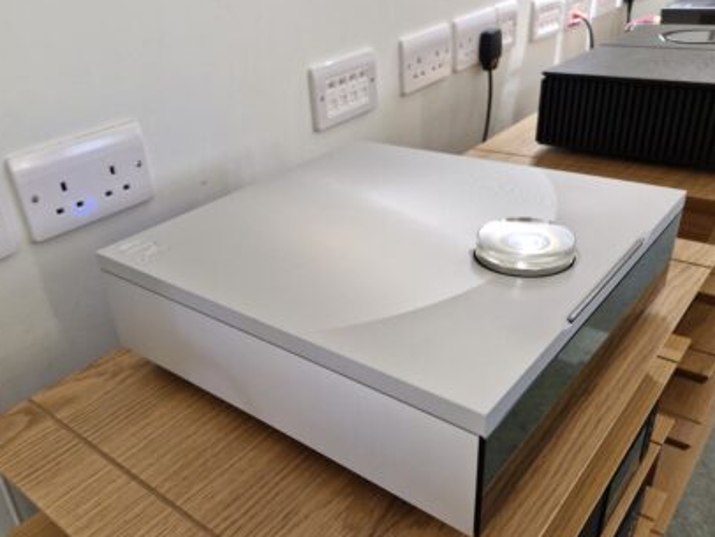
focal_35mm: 29
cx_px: 326
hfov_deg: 61.5
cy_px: 301
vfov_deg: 48.2
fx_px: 599
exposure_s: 1/100
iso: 640
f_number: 1.8
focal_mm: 5.54
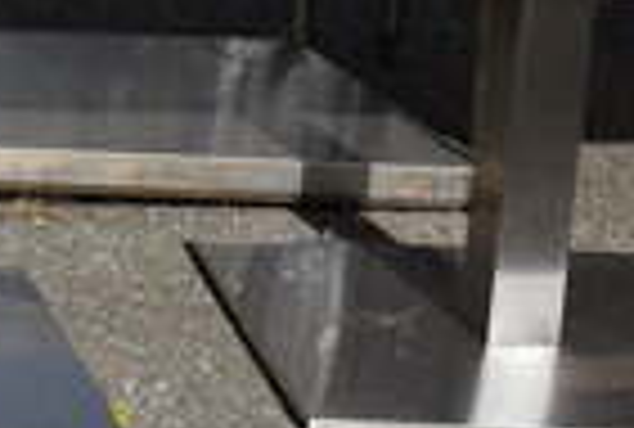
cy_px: -324
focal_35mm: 194
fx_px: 3428
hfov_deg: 10.3
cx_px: -283
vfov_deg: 7.0
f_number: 10
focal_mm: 30
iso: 100
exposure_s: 1/400
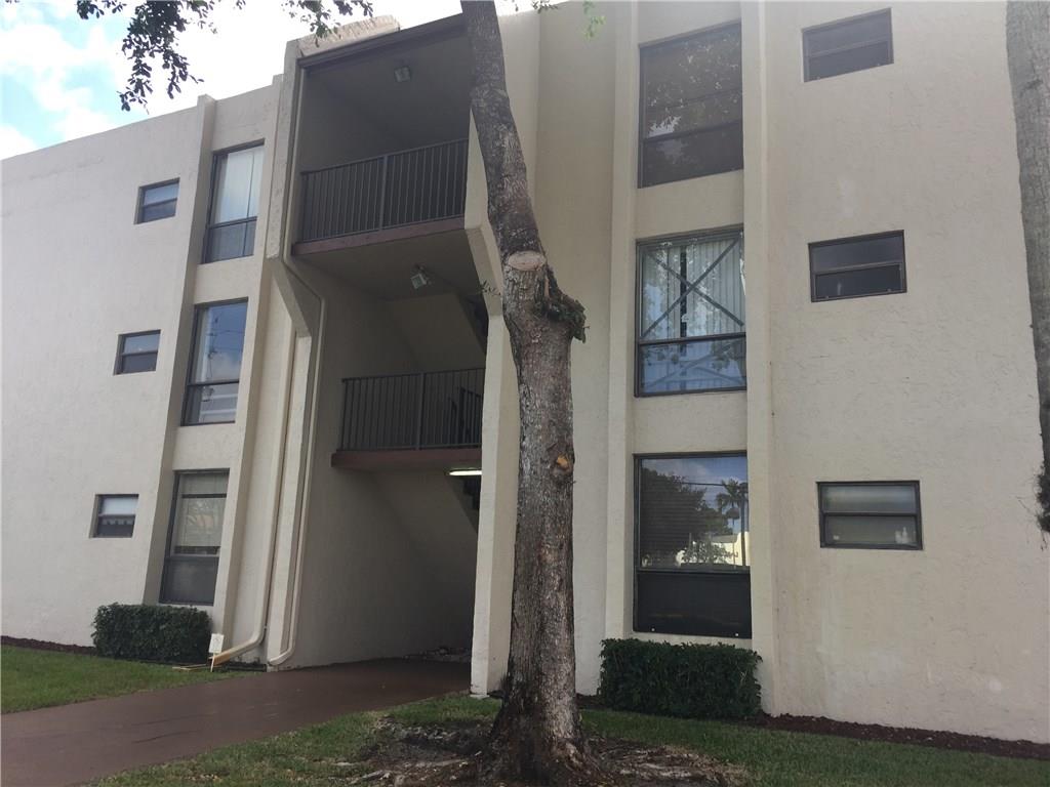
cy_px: 394
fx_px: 880
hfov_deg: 61.7
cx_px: 525
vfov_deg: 48.2
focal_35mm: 29
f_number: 2.2
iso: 32
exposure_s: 1/527
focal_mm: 4.15
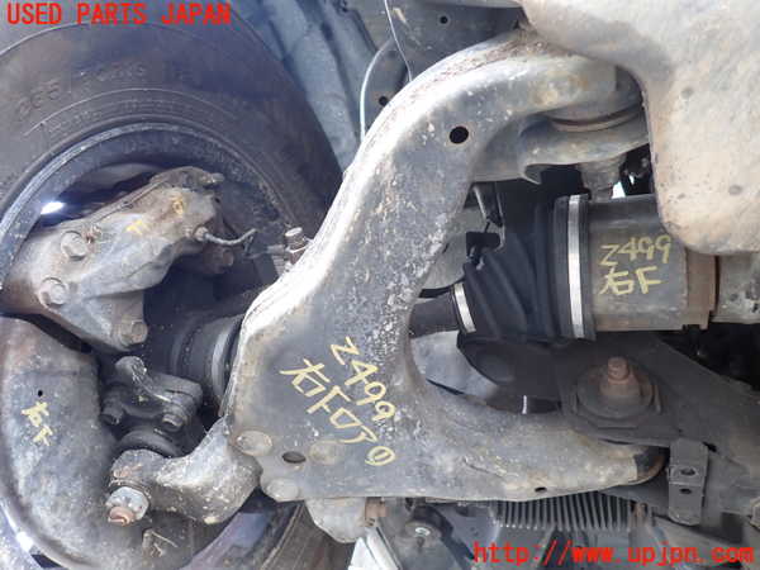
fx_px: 549
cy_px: 285
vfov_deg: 54.9
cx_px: 380
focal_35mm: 25
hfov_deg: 69.4
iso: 200
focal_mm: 4.5
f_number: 2
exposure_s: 1/30
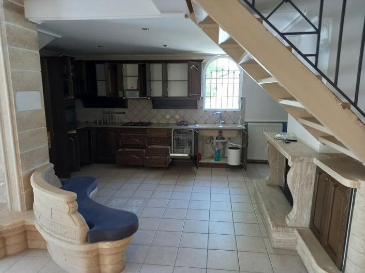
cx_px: 182
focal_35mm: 25
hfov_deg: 69.4
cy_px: 136
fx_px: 263
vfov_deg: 54.8
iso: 160
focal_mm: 4.6
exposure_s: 1/40
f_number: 2
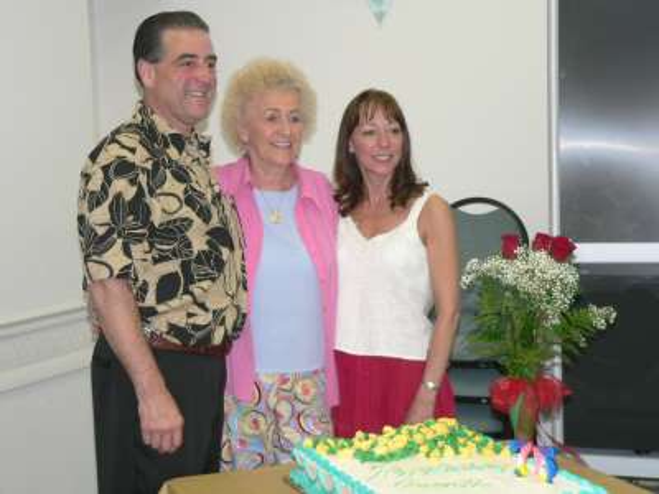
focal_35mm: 70
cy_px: 247
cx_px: 330
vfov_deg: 21.0
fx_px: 1333
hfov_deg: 27.8
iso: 80
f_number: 2.8
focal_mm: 11.6
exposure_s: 1/60
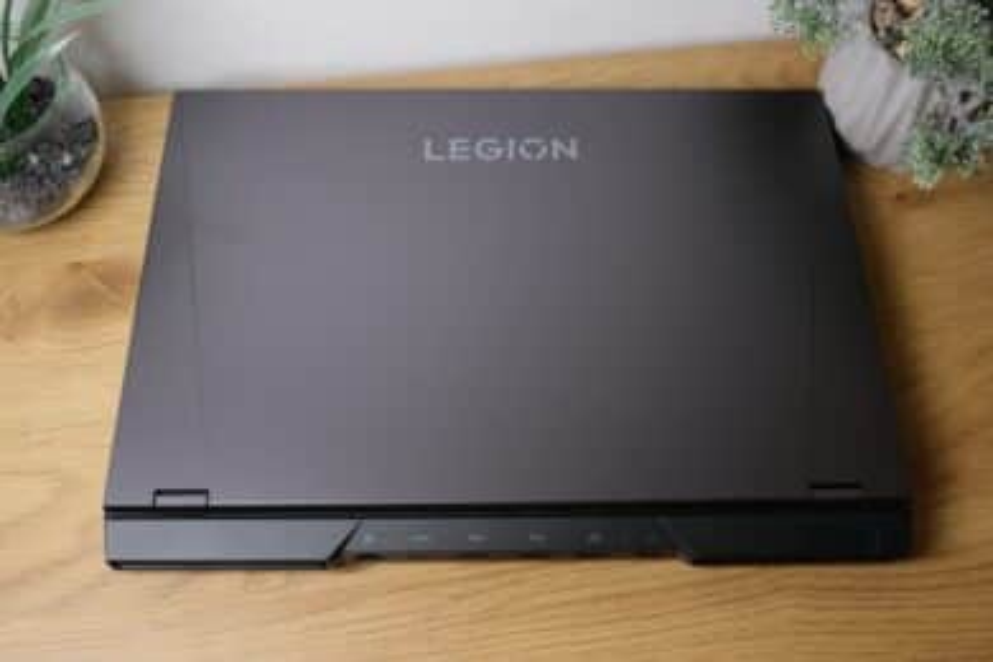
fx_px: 993
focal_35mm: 36
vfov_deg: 36.9
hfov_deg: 53.1
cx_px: 496
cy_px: 331
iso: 500
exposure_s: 1/34
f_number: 8
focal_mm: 24.2
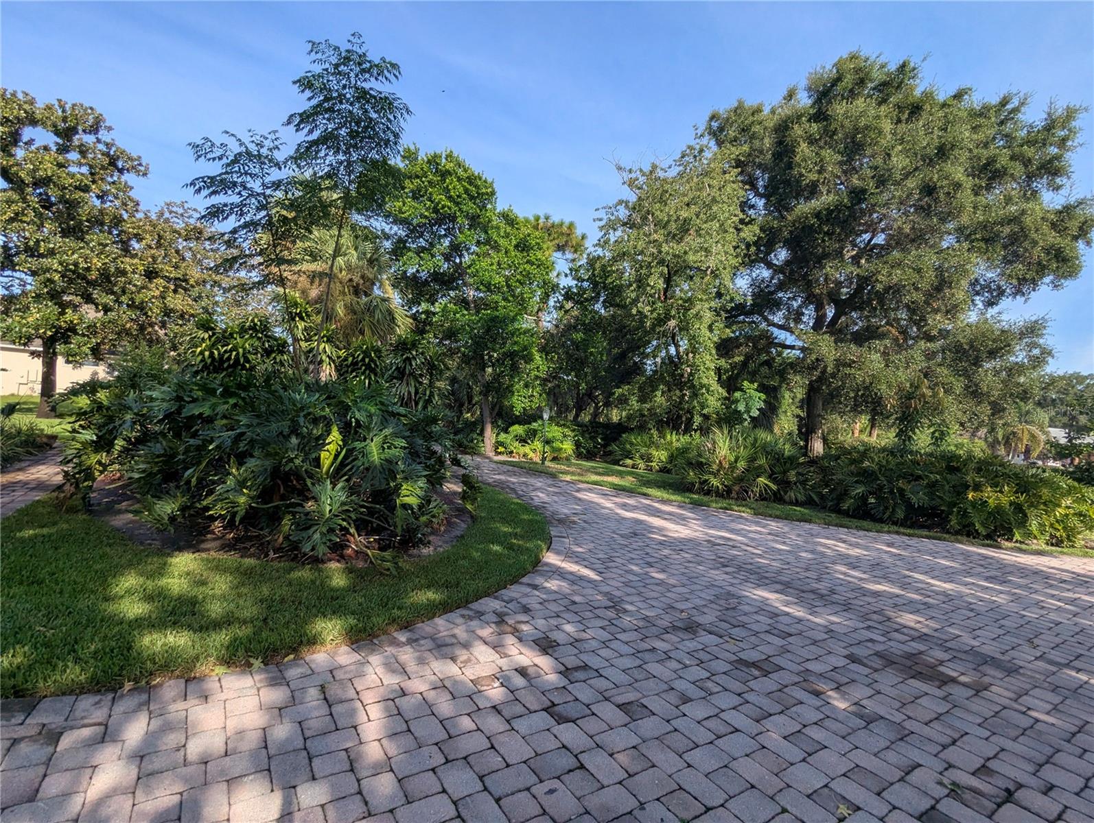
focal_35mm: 16
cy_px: 412
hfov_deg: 94.4
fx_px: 506
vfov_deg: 78.2
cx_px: 547
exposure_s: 1/1033
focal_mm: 2.35
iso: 51
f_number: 2.2
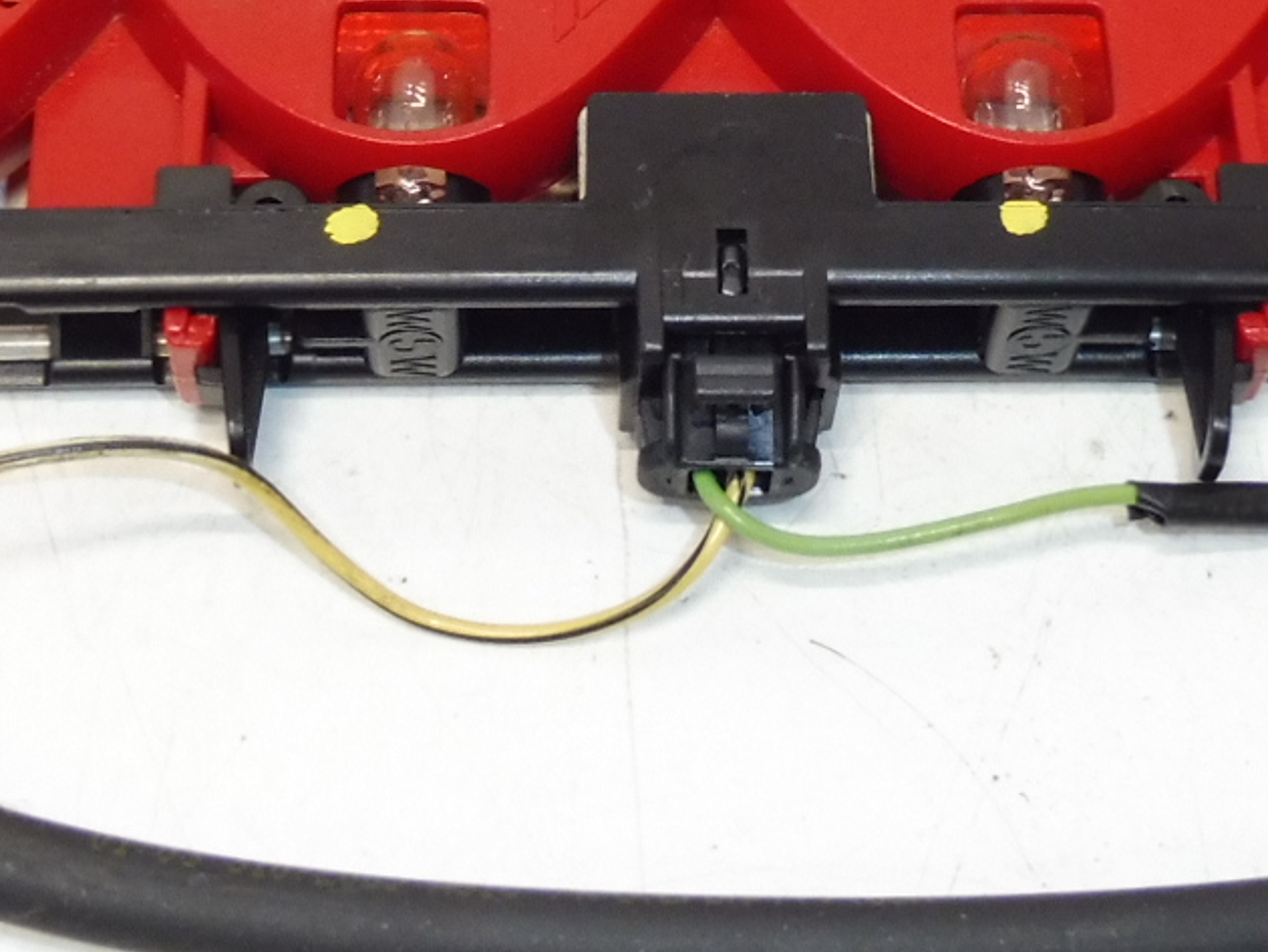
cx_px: 684
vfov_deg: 18.5
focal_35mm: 78
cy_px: 66
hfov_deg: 25.0
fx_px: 2858
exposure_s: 1/60
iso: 200
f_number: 3.5
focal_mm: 4.3
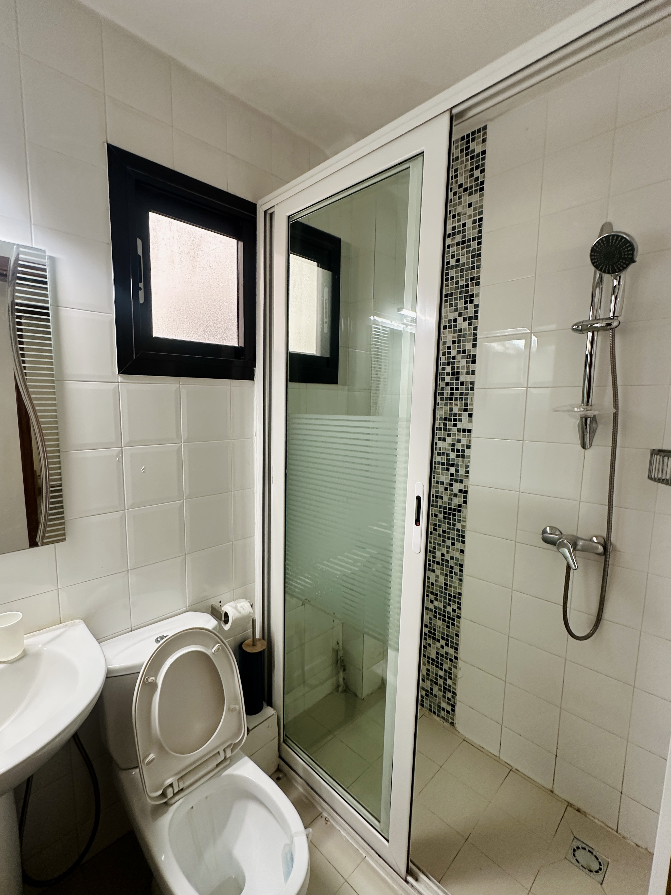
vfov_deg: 94.5
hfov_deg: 77.9
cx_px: 301
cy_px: 454
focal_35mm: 16
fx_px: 414
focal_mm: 2.22
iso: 200
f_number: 2.2
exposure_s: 1/50
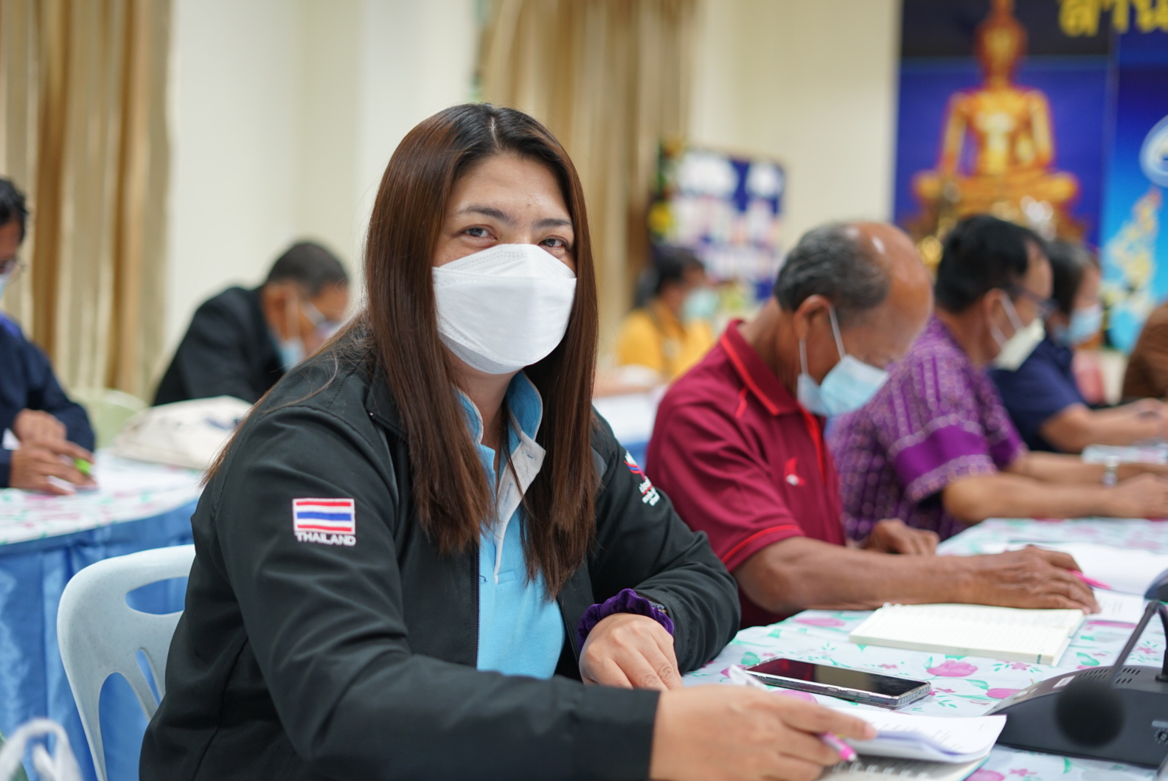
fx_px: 1656
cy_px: 396
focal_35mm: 51
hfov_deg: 38.9
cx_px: 583
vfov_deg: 26.5
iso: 400
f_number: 2
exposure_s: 1/80
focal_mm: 50
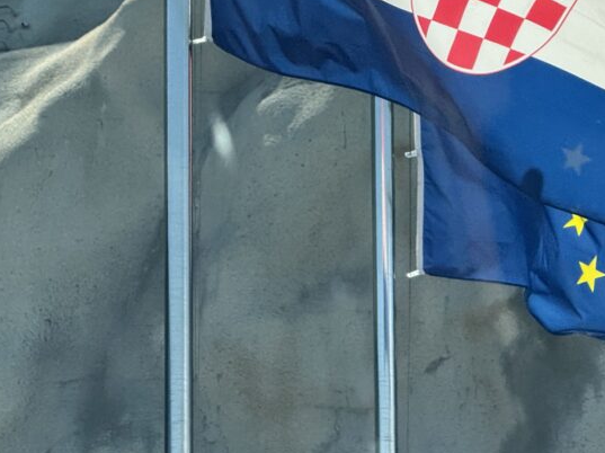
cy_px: 188
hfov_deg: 8.6
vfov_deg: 6.5
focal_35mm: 229
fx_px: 4000
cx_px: 445
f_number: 2.8
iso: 50
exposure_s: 1/616
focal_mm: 15.66
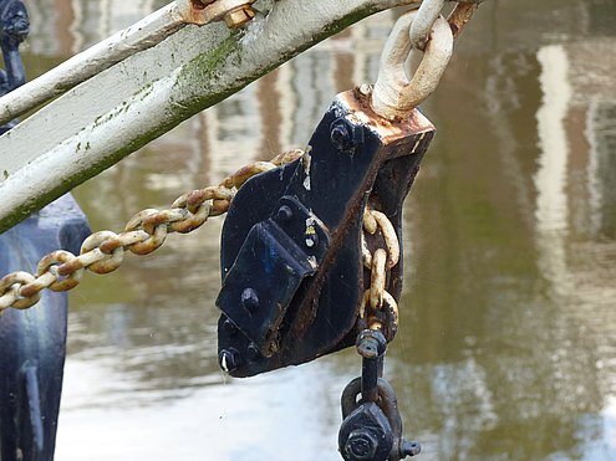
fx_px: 3416
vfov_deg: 7.7
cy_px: 230
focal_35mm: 192
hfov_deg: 10.3
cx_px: 308
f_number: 3.7
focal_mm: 34.2
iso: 160
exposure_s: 1/160
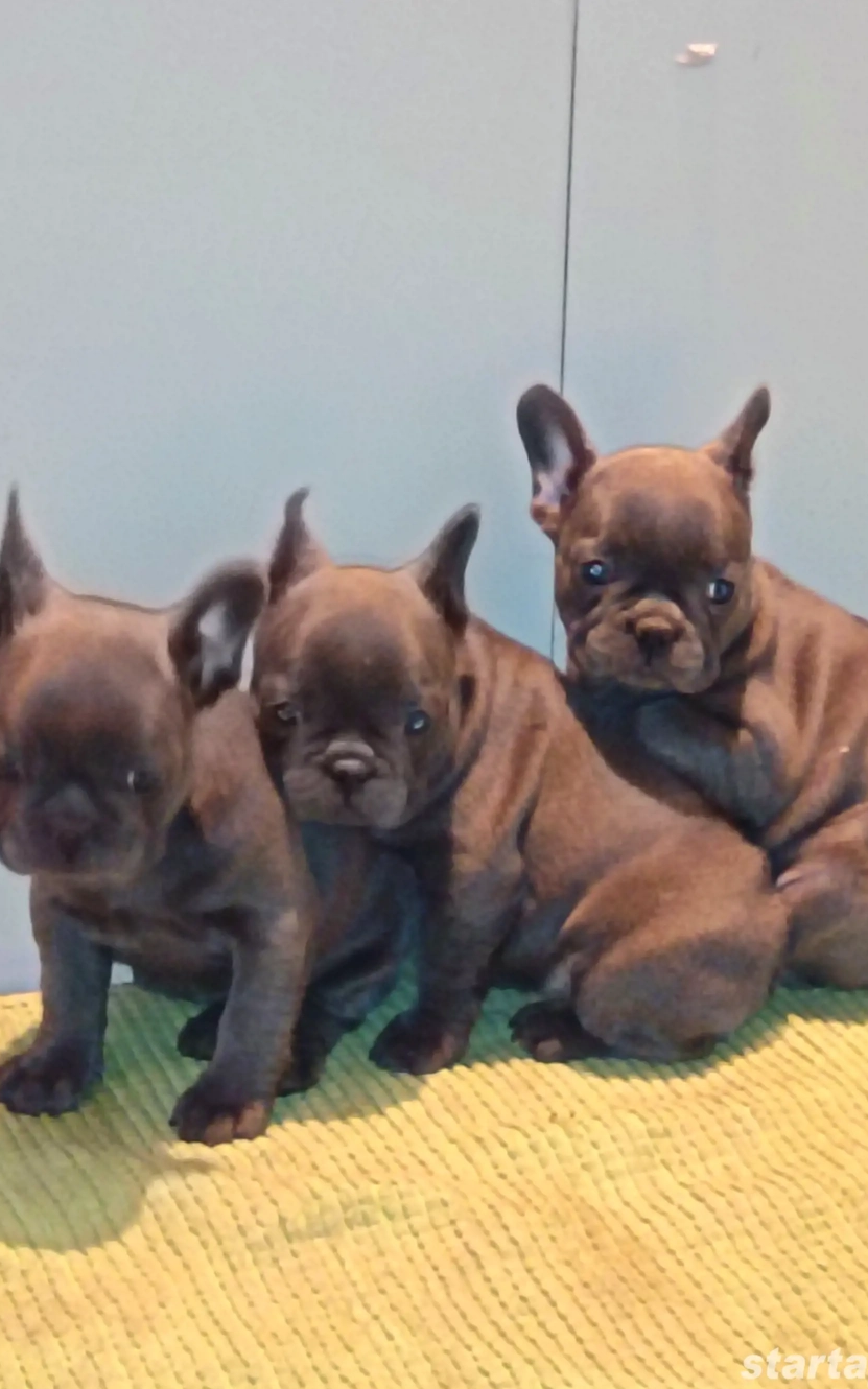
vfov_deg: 24.6
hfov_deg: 15.5
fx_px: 3180
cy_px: 696
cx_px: 485
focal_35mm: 84
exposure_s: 1/20
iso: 6618
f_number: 1.75
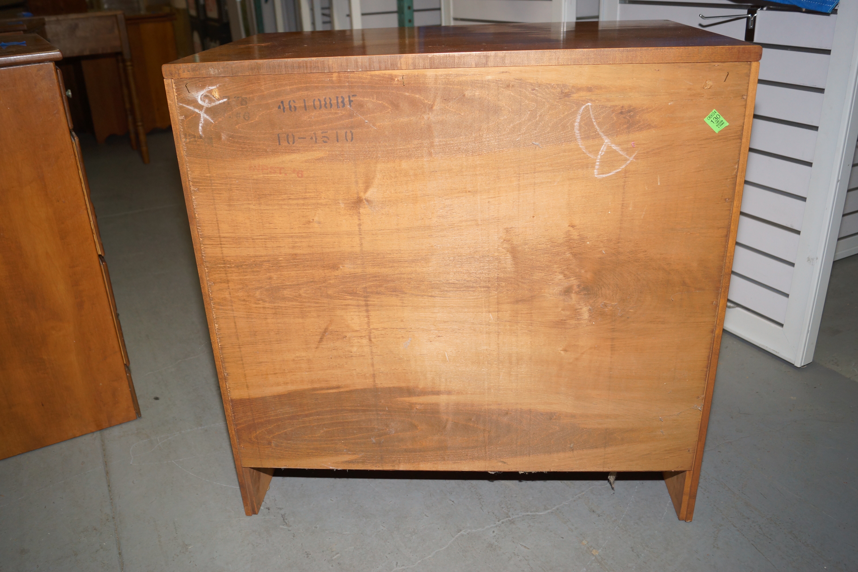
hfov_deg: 61.9
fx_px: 715
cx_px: 429
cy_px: 286
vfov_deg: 43.6
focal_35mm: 30
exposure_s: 1/60
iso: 320
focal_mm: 20
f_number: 3.5
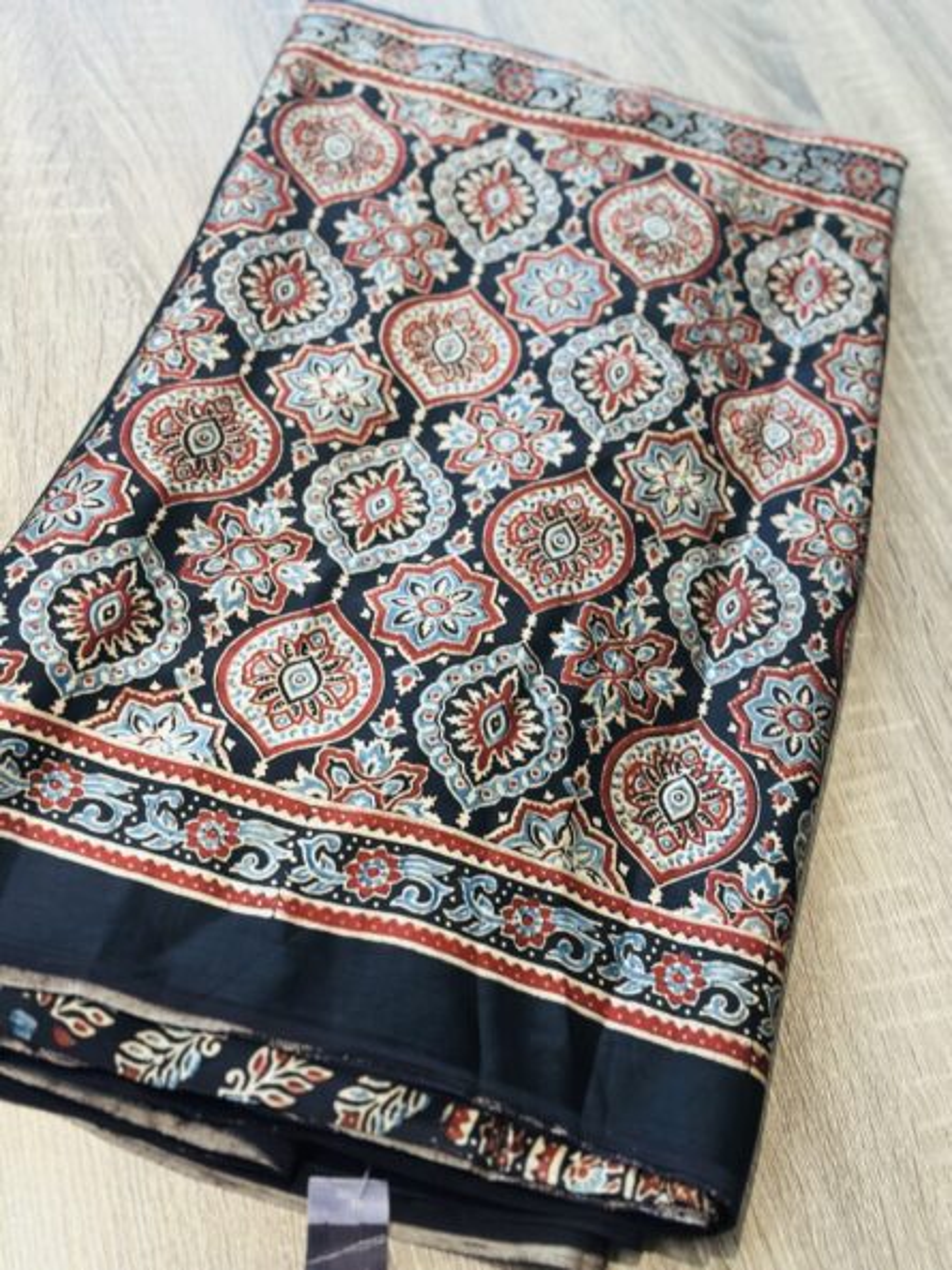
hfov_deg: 30.3
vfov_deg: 39.6
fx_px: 1759
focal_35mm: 48
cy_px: 635
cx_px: 476
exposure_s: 1/60
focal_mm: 6.86
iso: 160
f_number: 1.78
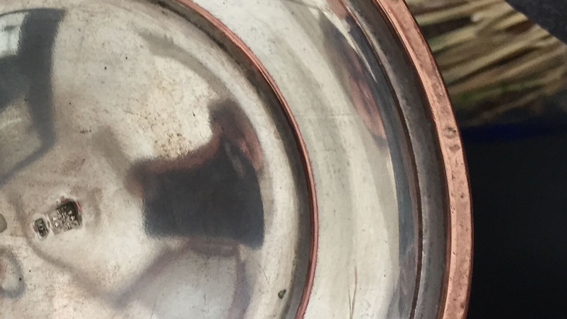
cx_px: 69
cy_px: 221
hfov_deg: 30.2
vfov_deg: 17.9
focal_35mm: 67
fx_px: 1007
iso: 125
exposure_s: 1/33
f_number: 2.2
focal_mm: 4.15
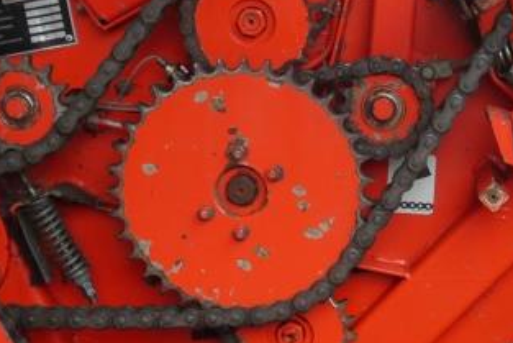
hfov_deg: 19.9
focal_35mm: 102
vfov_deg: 13.4
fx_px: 1454
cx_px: 387
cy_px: 112
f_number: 3.6
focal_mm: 15
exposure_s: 1/60
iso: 250
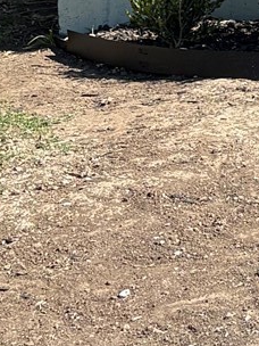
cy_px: -388
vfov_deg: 10.8
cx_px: 675
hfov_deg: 8.2
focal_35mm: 164
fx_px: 1636
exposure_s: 1/2639
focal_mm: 5.96
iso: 64
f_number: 1.6
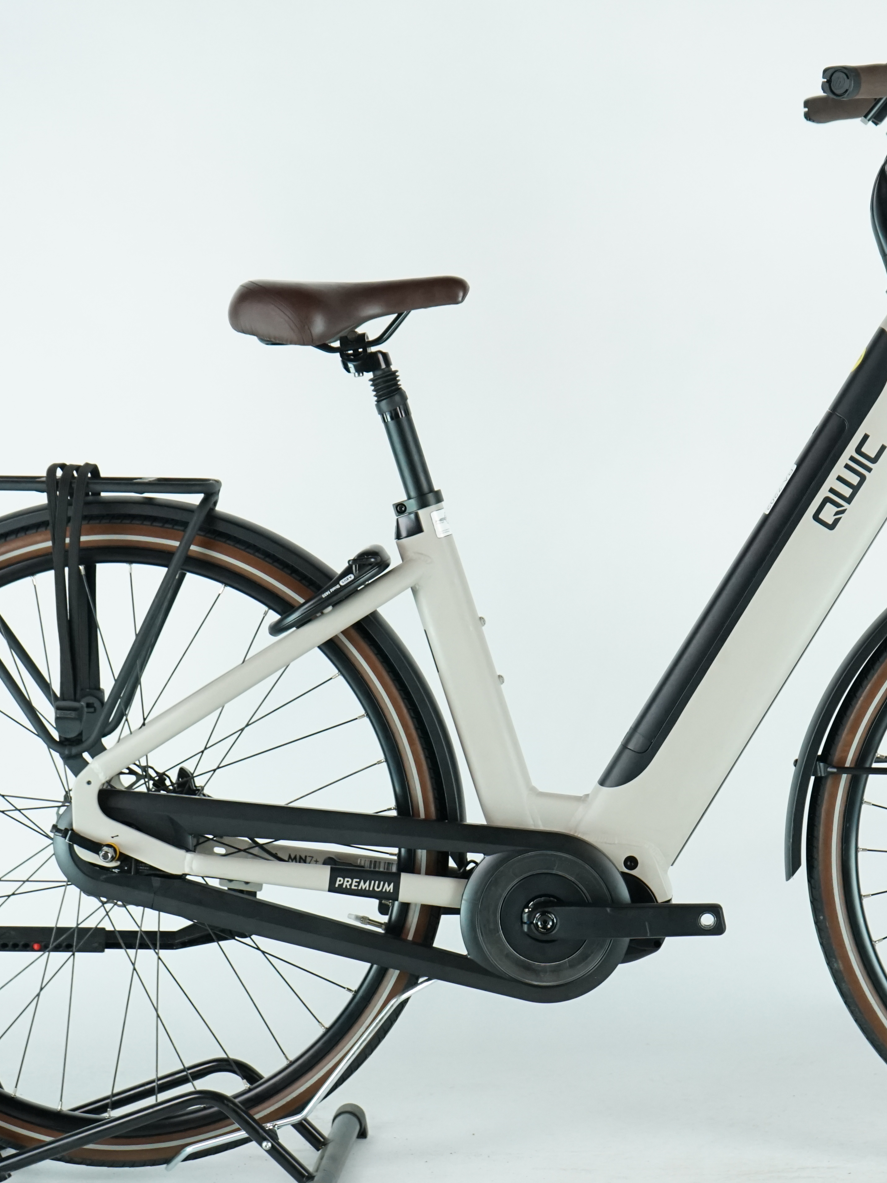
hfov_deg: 15.5
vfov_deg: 20.7
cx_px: 615
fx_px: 3246
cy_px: 580
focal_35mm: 95
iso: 2000
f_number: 5.6
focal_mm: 63
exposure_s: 1/200
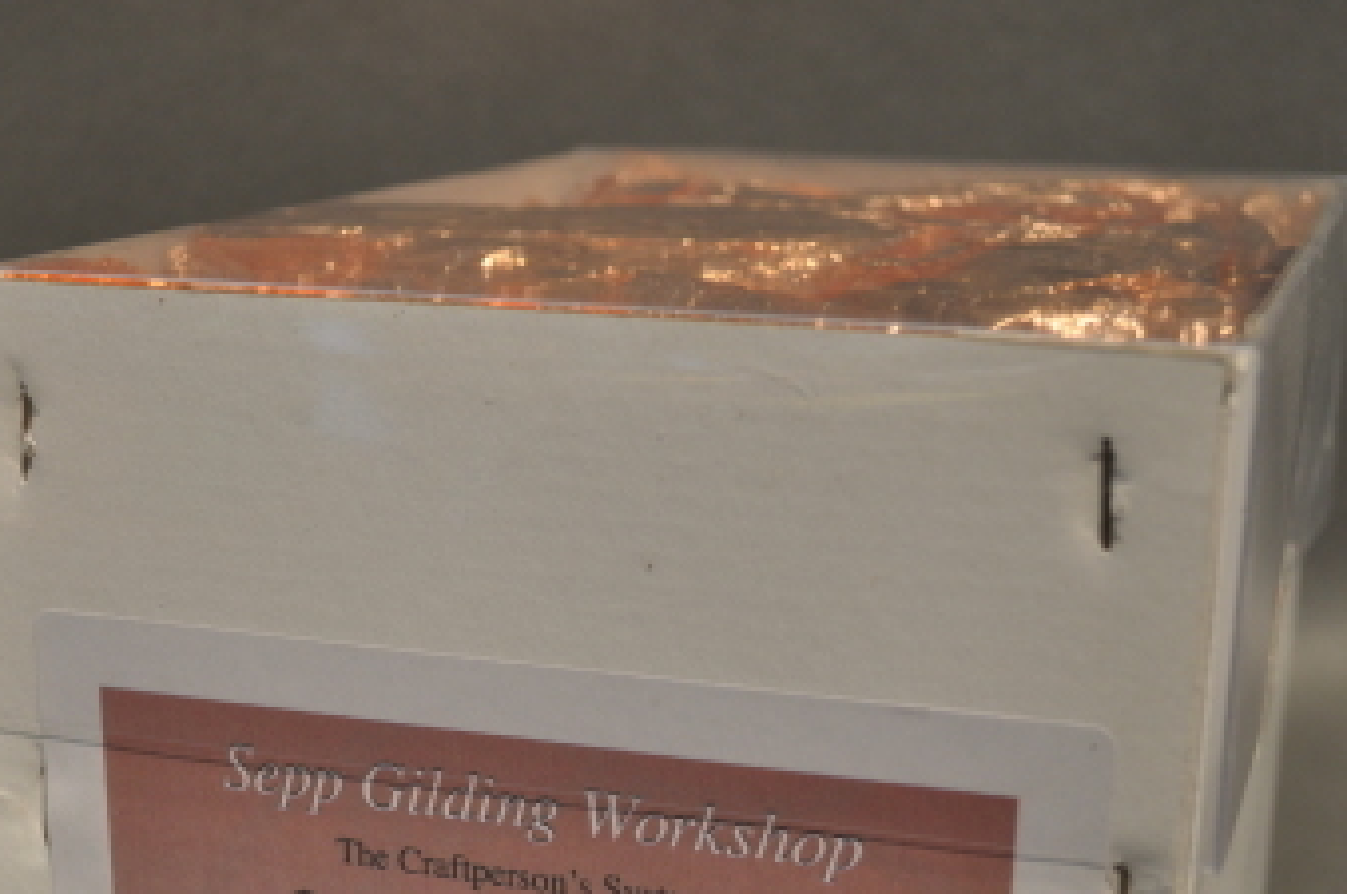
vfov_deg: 20.8
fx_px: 2391
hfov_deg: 31.4
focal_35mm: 64
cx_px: 604
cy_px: 767
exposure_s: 1/125
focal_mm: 24
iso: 400
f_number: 4
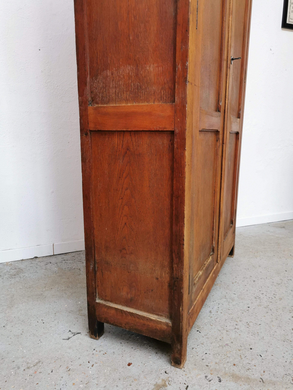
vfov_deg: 65.3
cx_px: 146
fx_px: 305
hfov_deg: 51.4
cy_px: 195
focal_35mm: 27
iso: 160
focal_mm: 5.58
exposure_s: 1/50
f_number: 1.8
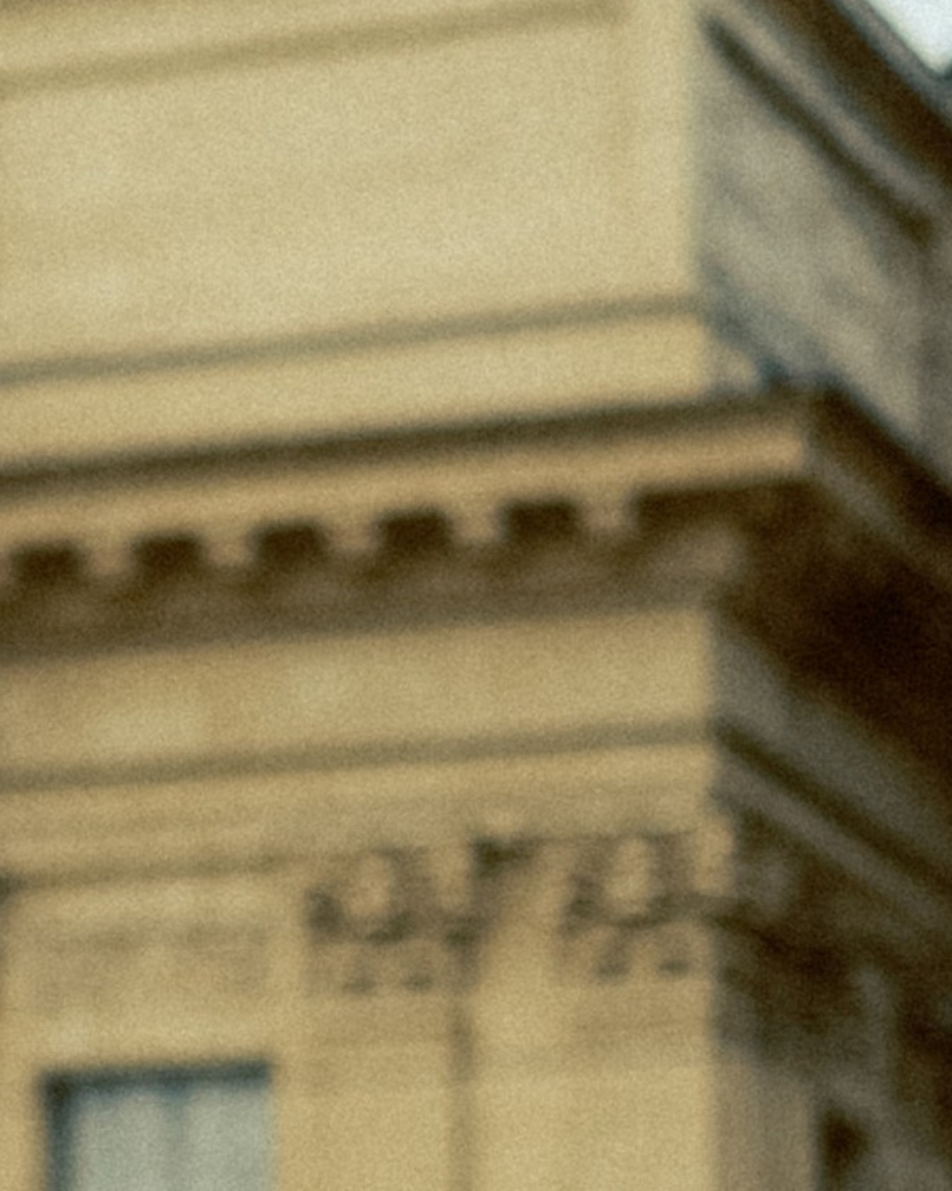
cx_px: -1138
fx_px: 6270
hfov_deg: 8.1
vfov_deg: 10.8
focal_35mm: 178
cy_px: 1057
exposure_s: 1/2500
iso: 125
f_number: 2.2
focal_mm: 35
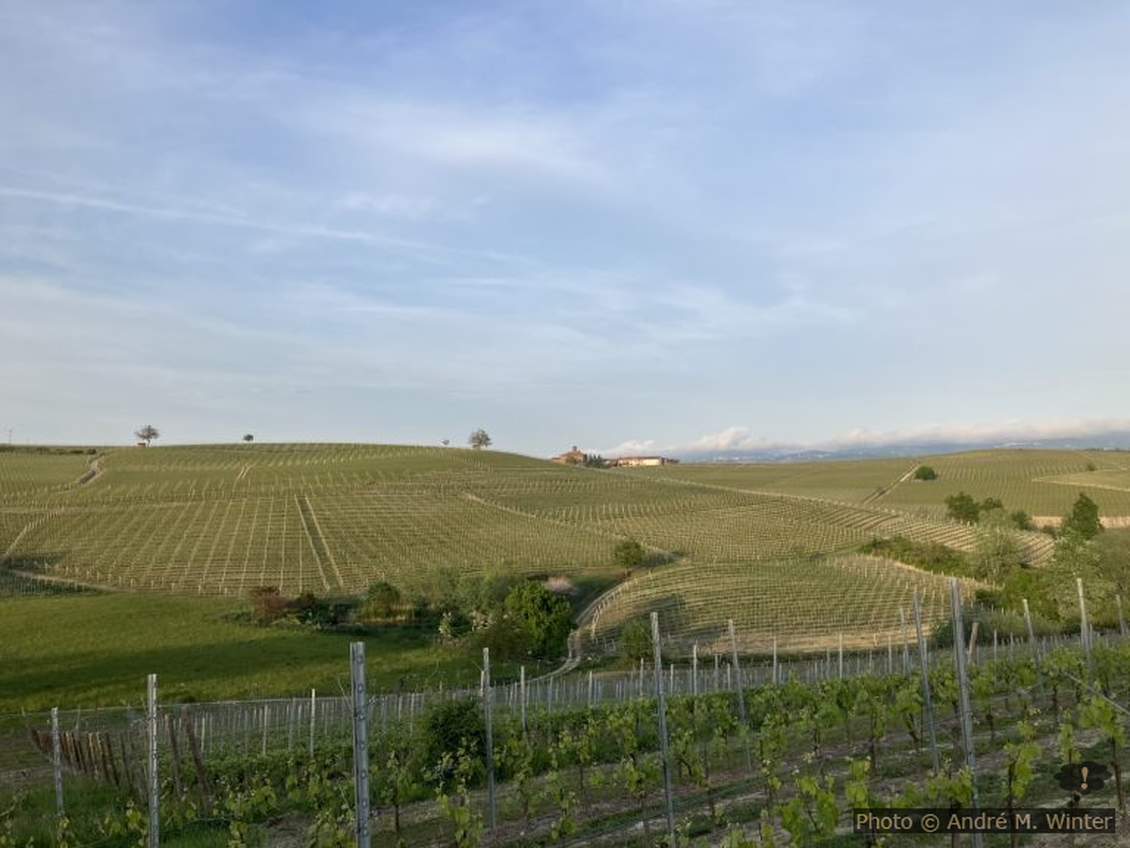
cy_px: 424
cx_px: 565
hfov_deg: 63.4
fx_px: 914
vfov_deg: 49.7
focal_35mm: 28
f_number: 1.8
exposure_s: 1/1130
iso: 32
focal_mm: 4
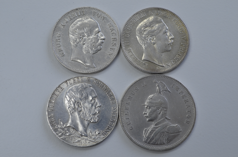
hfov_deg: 30.6
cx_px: 119
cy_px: 78
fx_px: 435
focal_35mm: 66
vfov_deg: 20.5
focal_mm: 44
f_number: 8
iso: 250
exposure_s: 1/60
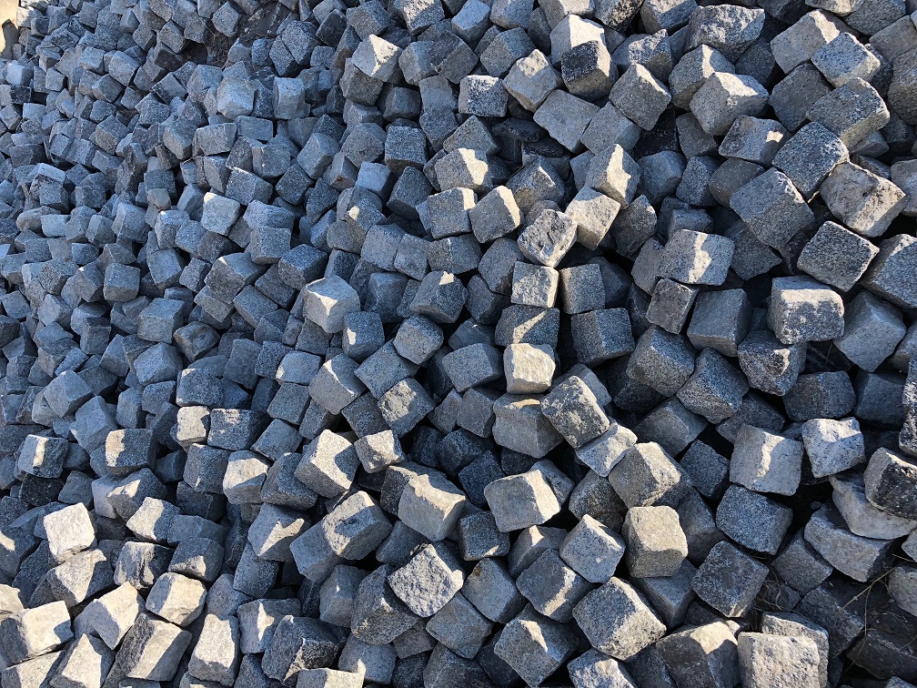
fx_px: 742
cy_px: 344
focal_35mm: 28
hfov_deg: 63.4
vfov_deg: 49.7
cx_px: 458
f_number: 1.8
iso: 20
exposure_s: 1/738
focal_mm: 4
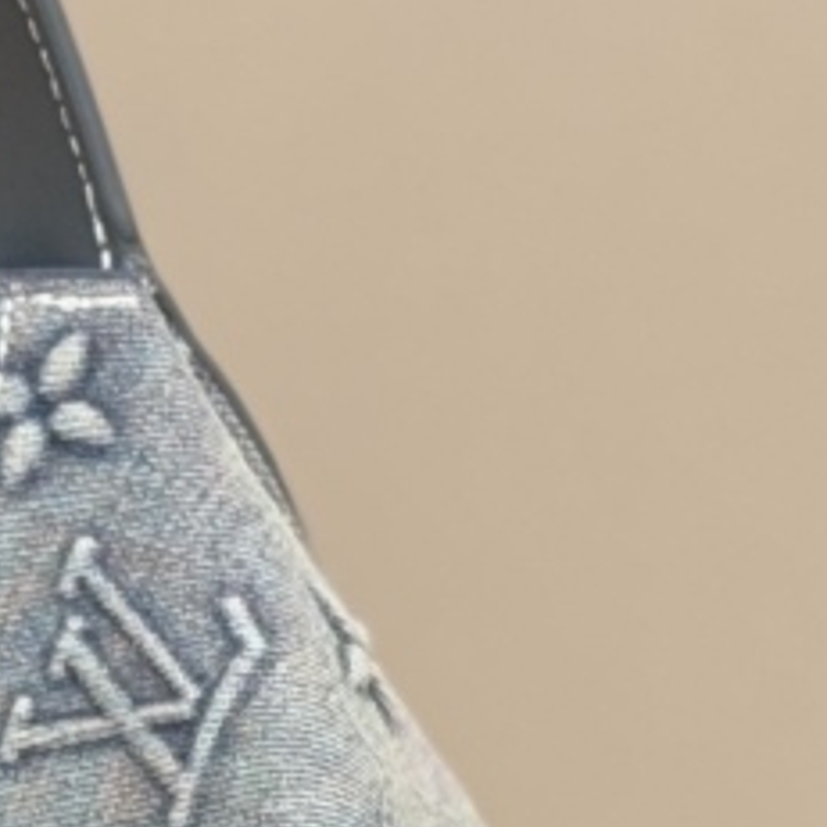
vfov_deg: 6.6
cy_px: 1206
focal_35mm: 264
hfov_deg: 6.6
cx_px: -47
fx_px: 7136
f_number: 1.78
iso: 125
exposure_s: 1/60
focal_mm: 6.76
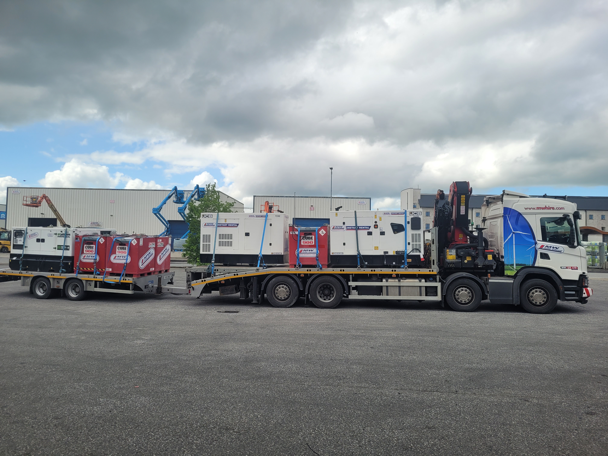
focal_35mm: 26
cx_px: 304
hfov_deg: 67.3
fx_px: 457
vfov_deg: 53.1
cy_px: 228
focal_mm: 5.4
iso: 40
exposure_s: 1/1736
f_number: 1.8
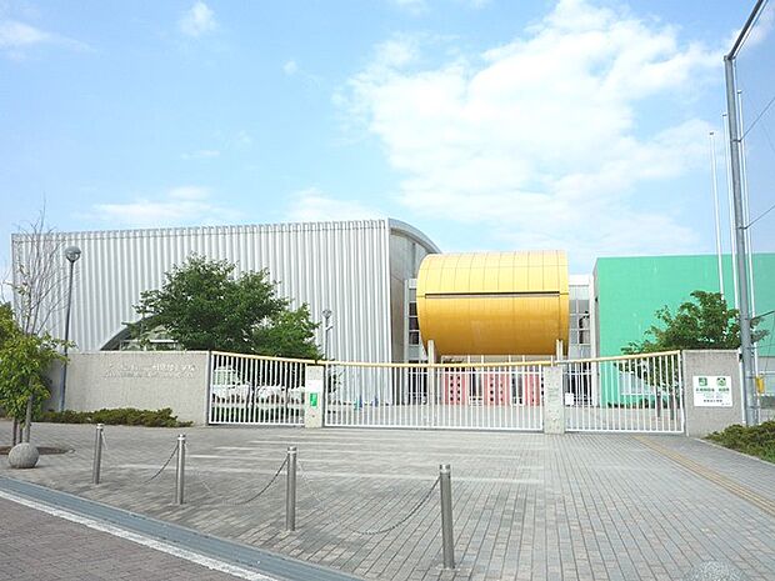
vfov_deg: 44.2
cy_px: 290
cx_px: 388
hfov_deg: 56.8
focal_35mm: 32
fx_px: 716
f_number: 4
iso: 100
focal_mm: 4.7
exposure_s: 1/500
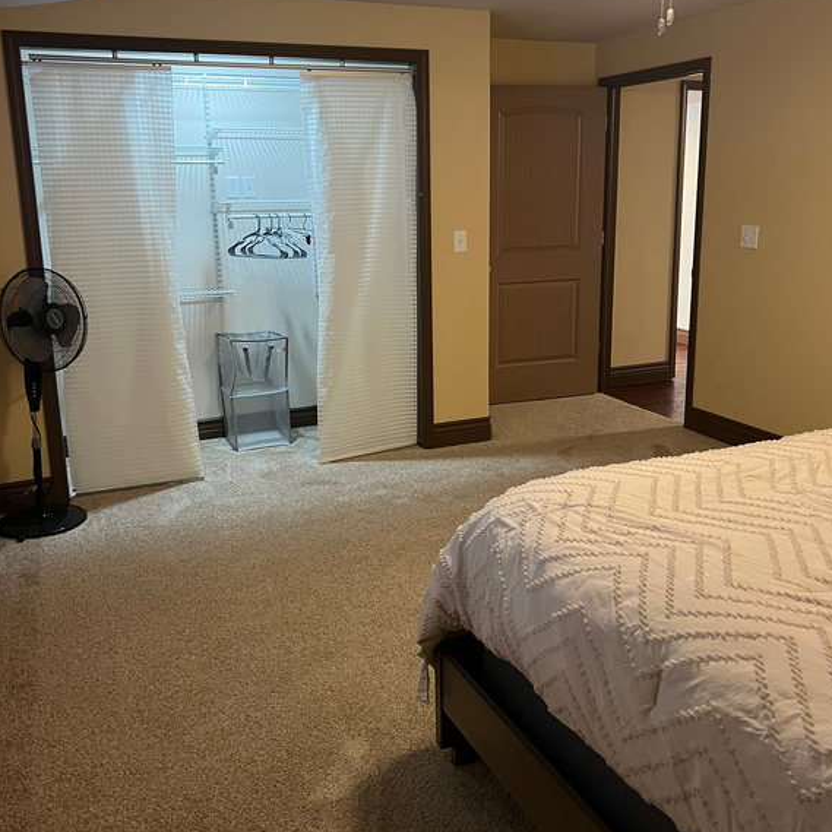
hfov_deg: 52.5
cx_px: 417
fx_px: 843
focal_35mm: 31
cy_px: 354
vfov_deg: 52.3
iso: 320
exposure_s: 1/60
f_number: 1.5
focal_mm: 5.7
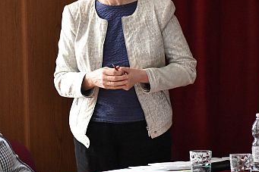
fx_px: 2128
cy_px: 41
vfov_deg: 4.6
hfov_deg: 7.0
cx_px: 97
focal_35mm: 296
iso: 3600
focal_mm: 105
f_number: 4.8
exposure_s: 1/160
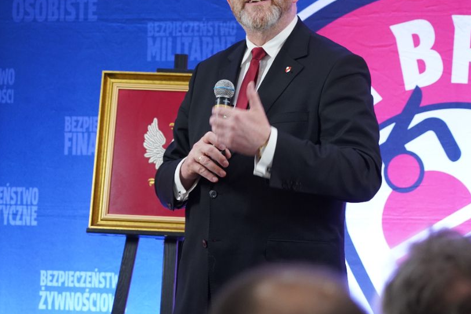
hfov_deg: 12.2
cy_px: 141
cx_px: 278
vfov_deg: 8.2
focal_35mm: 168
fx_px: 2198
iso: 2000
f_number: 4.5
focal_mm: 105
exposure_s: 1/125
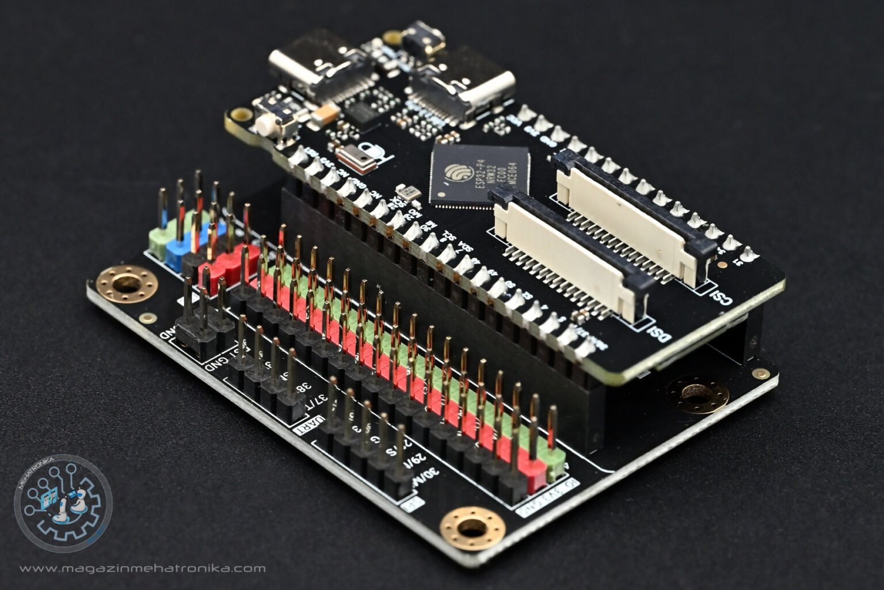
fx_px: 2579
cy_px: 295
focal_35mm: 105
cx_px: 442
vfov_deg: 13.0
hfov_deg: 19.5
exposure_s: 1/30
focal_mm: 105
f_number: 10
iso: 800
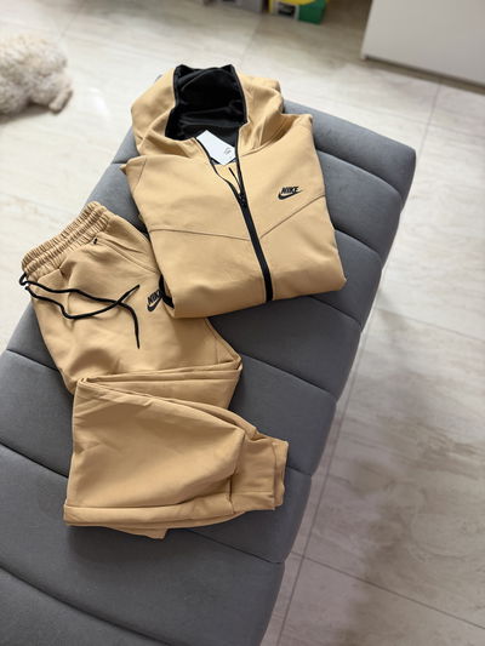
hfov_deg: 56.8
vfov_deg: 71.6
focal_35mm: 24
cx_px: 242
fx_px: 448
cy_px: 323
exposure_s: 1/50
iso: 320
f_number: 1.78
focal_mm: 6.76
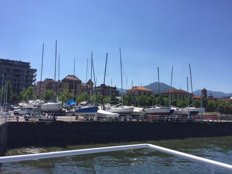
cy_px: 87
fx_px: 194
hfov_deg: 61.7
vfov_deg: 48.2
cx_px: 116
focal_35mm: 29
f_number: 2.2
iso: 32
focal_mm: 4.15
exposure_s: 1/2326
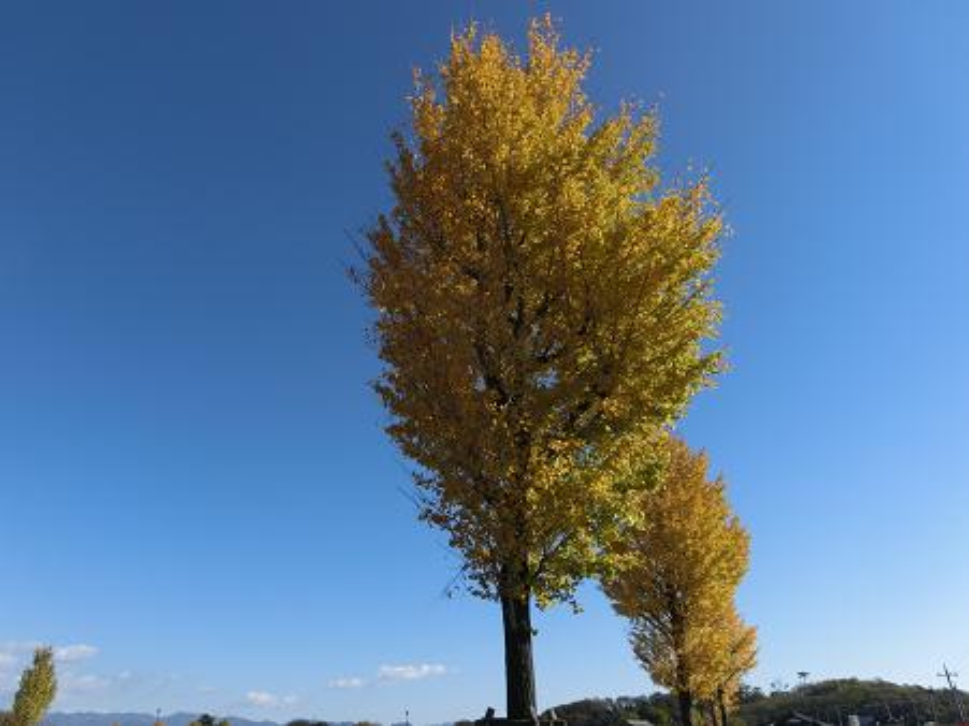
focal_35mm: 25
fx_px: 700
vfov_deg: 54.9
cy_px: 363
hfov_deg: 69.4
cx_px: 484
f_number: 8
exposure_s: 1/250
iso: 80
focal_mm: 4.4
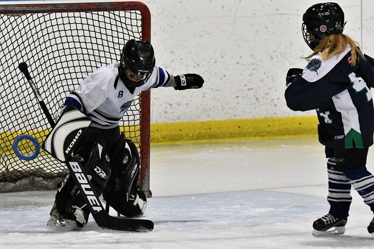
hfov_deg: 10.2
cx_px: 187
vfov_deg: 6.8
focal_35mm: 202
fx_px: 2104
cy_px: 124
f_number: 3.5
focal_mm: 135
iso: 5000
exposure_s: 1/1000
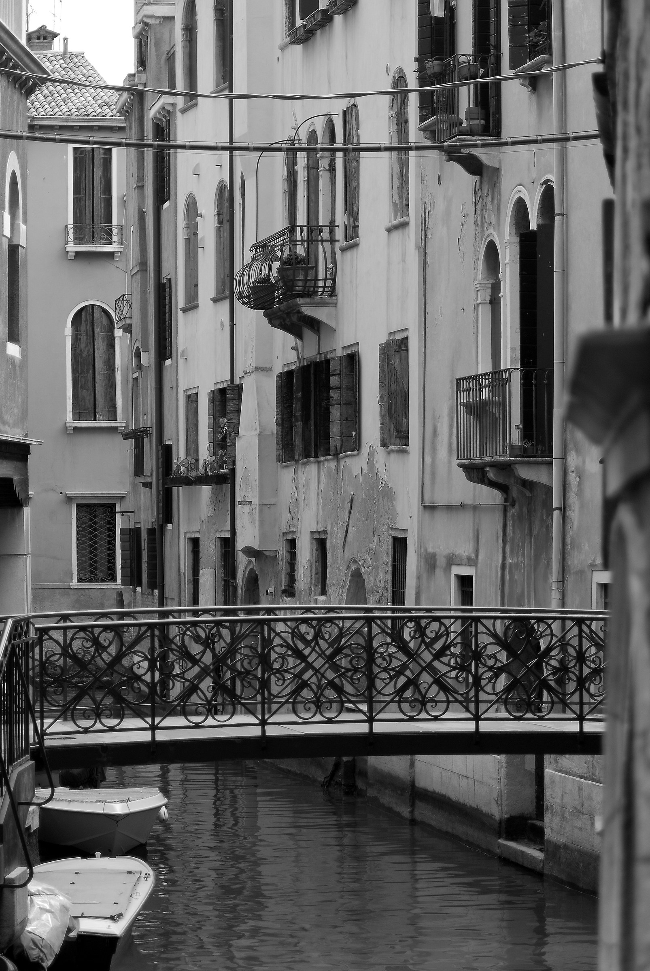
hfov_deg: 13.1
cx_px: 325
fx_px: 2836
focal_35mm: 105
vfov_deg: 19.4
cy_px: 486
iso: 100
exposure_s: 1/200
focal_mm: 70
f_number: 4
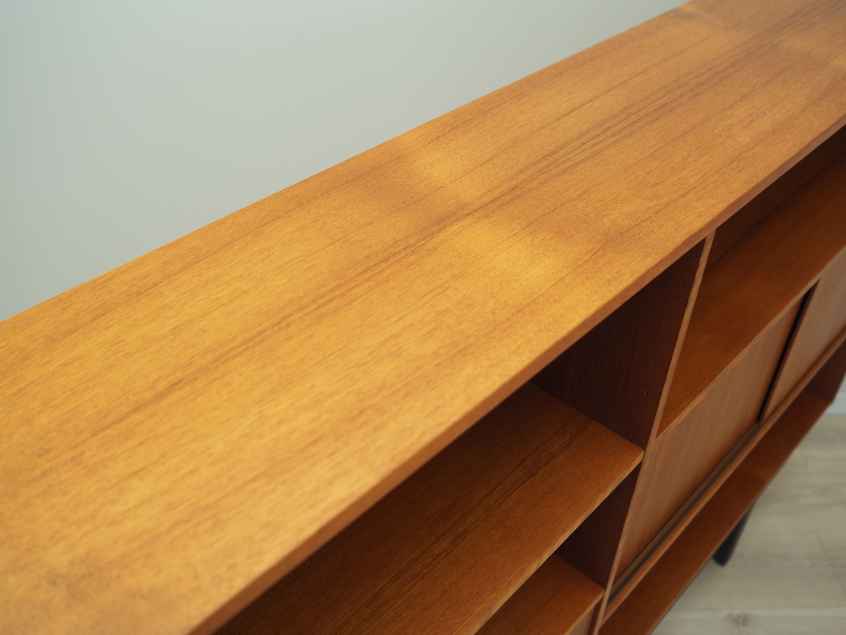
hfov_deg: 54.0
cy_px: 318
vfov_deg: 41.8
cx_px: 423
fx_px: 831
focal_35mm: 34
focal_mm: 17
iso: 250
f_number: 2.5
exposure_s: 1/40
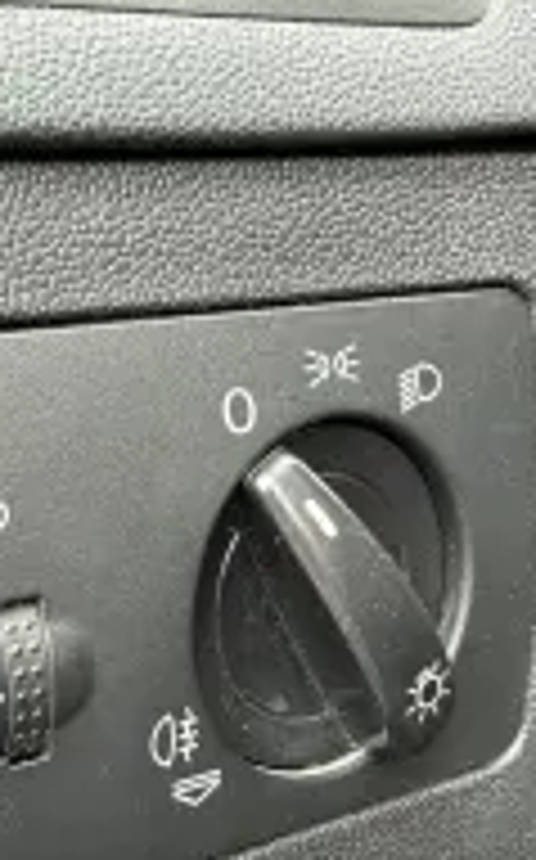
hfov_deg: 24.5
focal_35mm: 52
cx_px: 131
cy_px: 576
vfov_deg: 38.4
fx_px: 1218
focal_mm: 2.22
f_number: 2.2
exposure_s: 1/121
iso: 160
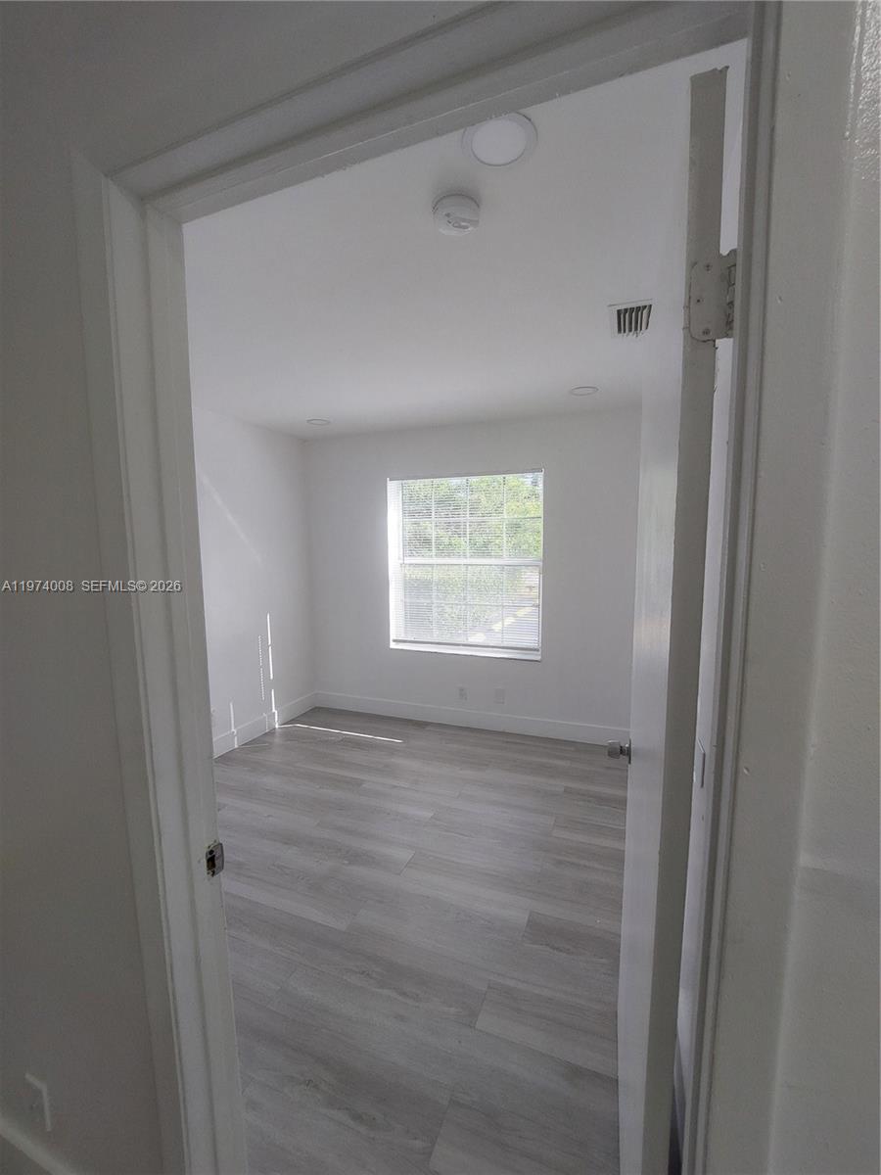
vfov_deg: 106.2
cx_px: 440
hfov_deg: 89.9
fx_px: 441
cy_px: 588
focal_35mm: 13
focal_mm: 1.74
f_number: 2.2
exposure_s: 1/120
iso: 64
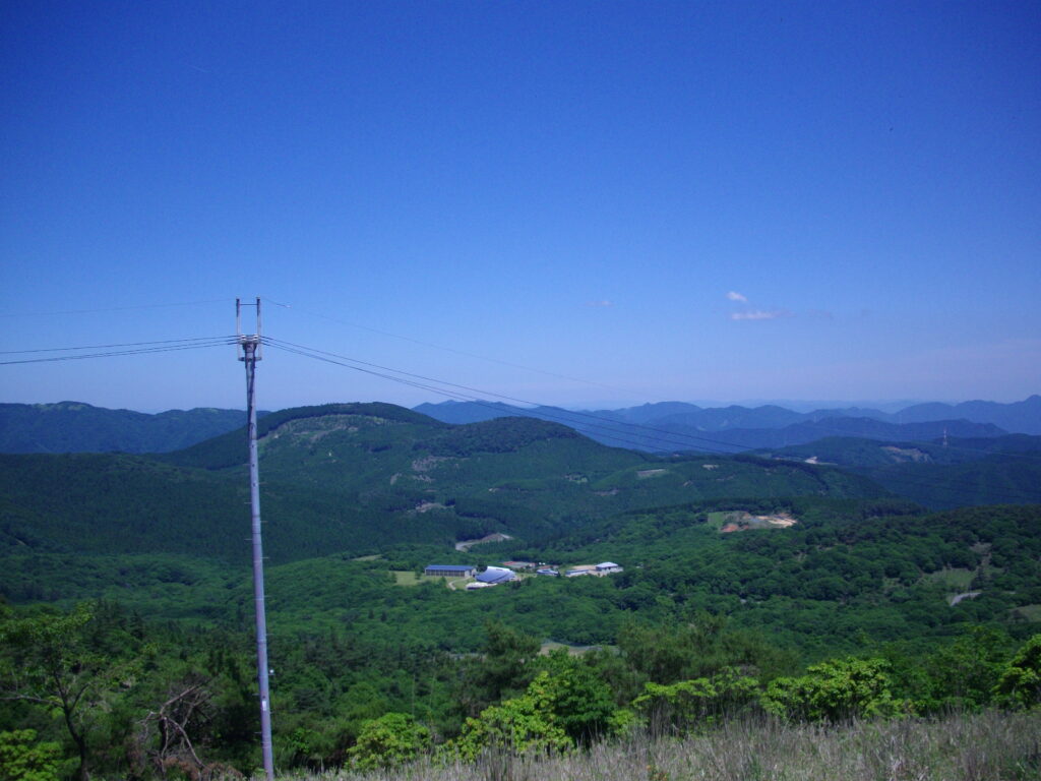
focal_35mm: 37
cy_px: 390
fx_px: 1113
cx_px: 520
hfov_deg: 50.1
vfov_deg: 38.7
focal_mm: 6.2
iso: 100
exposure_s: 1/500
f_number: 5.6
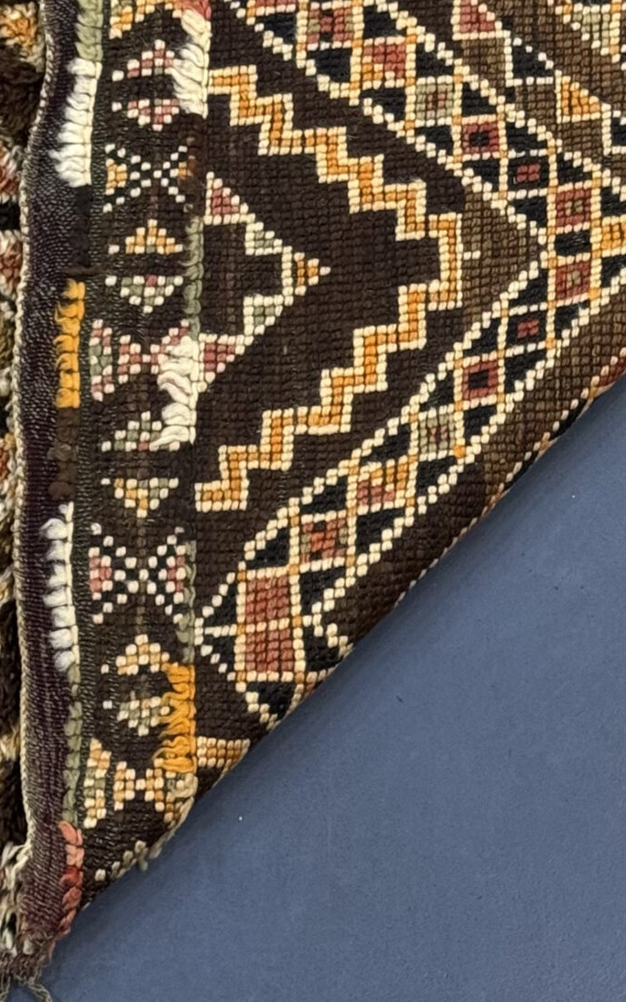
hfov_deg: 11.0
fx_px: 3250
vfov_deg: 17.4
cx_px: 393
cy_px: 185
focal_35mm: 119
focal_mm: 6.76
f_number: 1.78
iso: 200
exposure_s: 1/50
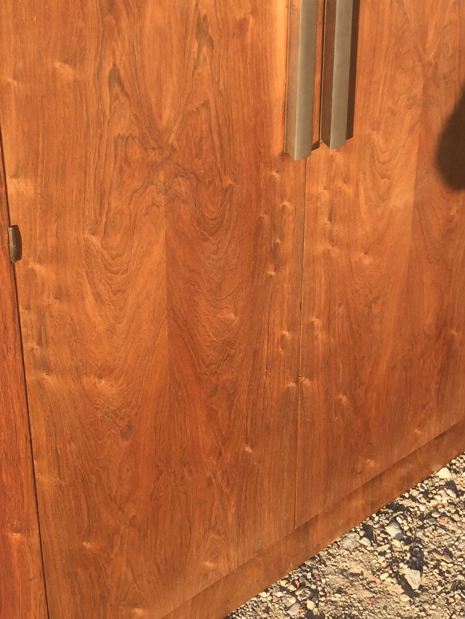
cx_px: 186
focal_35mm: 56
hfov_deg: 26.1
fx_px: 1003
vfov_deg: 33.7
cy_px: 166
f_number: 2.2
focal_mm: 4.15
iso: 32
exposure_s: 1/488
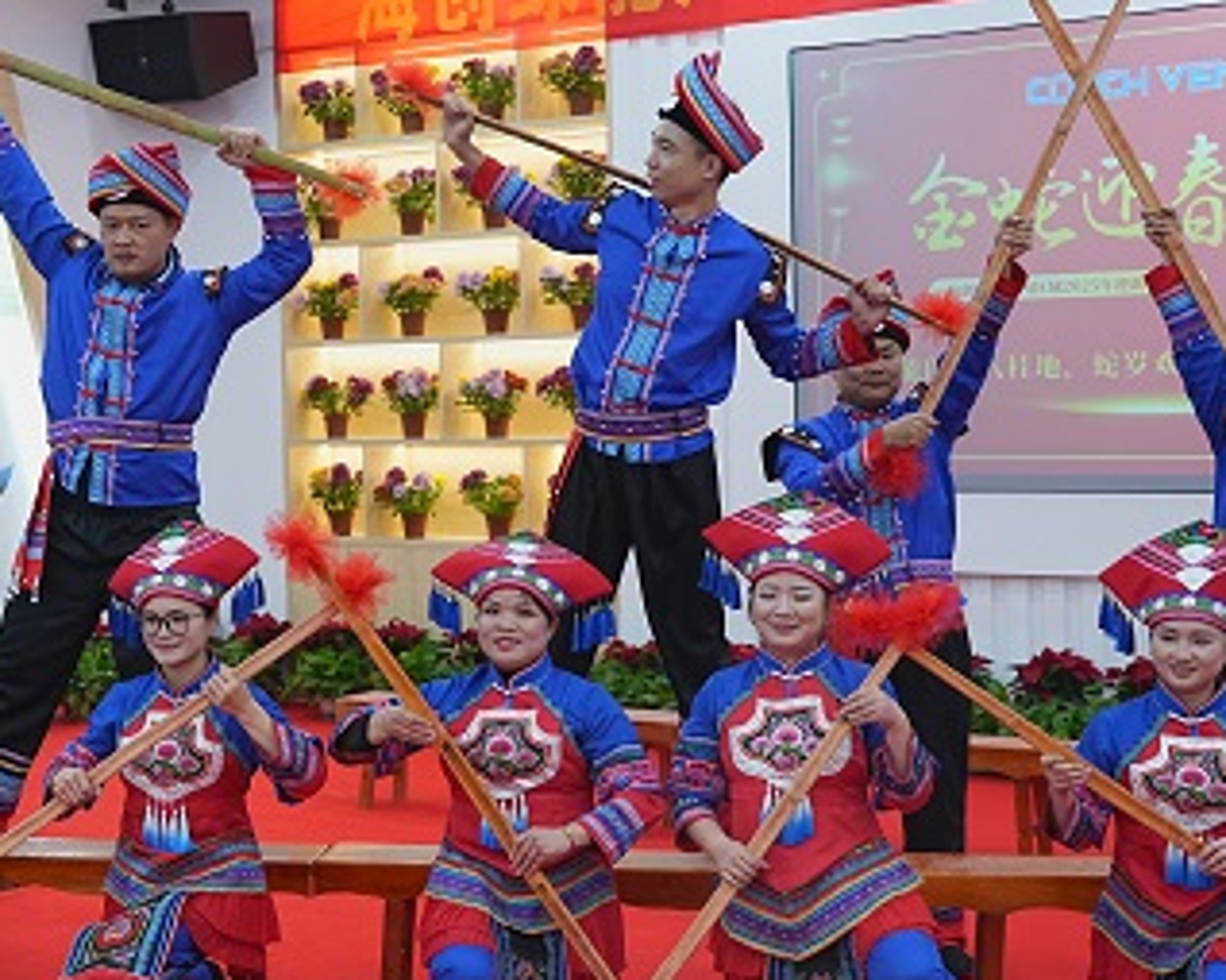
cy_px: 451
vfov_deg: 24.6
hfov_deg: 30.2
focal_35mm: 62
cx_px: 374
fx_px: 2248
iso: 1600
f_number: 3.2
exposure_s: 1/250
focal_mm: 35
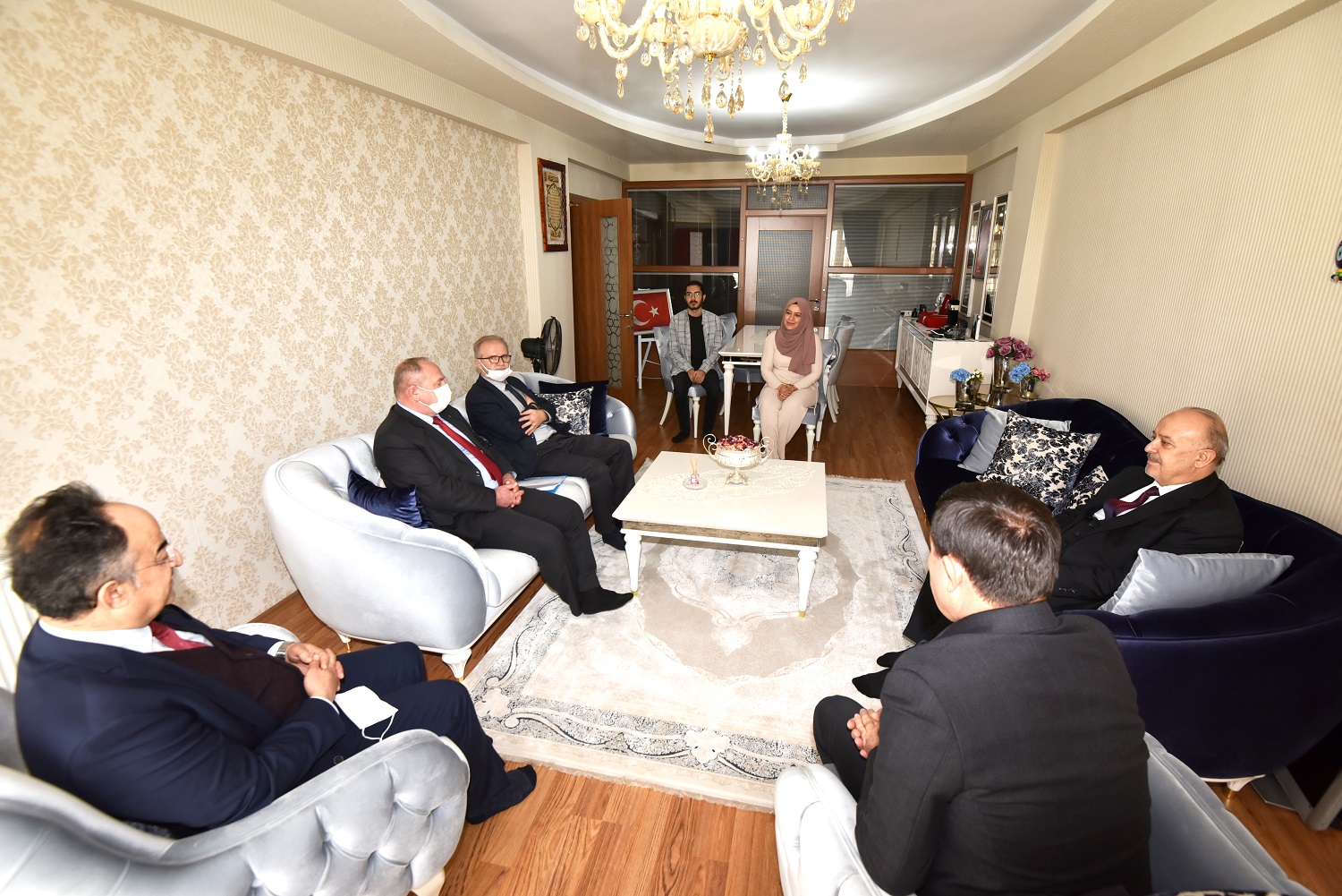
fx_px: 597
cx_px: 671
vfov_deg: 73.8
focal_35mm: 16
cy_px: 448
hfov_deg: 96.7
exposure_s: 1/60
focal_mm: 16
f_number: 5.6
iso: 640
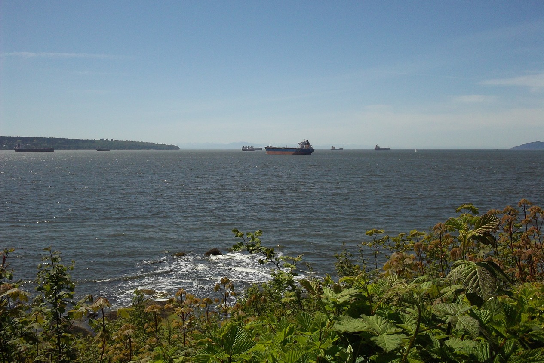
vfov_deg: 33.4
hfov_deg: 48.5
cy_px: 166
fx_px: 604
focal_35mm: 40
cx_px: 275
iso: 80
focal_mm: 6.3
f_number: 4.5
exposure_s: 1/1250
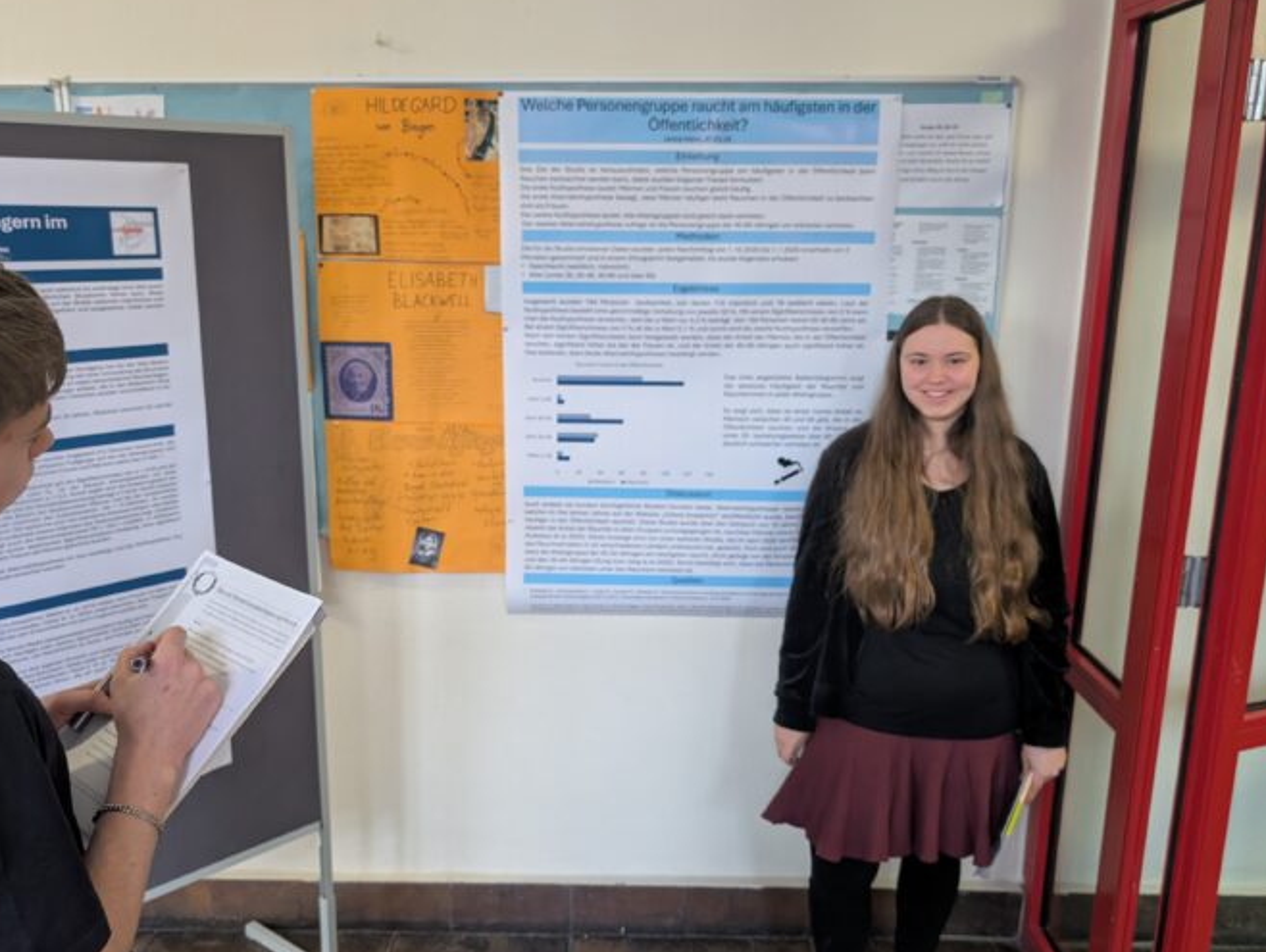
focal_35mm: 28
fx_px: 1025
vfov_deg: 49.8
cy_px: 467
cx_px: 585
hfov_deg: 63.3
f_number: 1.68
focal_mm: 6.9
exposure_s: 1/101
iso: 889
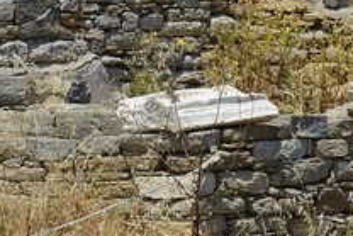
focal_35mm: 753
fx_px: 7388
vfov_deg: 1.8
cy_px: -165
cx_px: 1353
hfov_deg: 2.7
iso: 200
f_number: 11
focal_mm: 98
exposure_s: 1/320
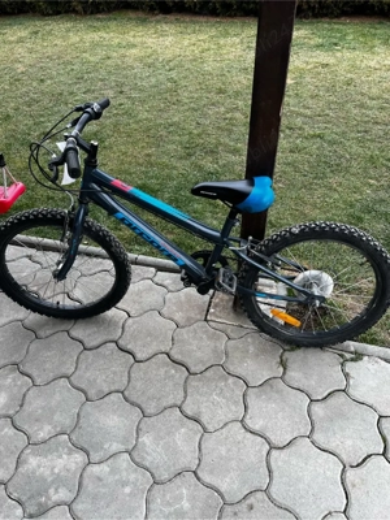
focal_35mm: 26
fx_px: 391
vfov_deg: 67.3
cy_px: 260
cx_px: 195
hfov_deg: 53.1
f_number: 1.5
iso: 64
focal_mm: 5.7
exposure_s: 1/121
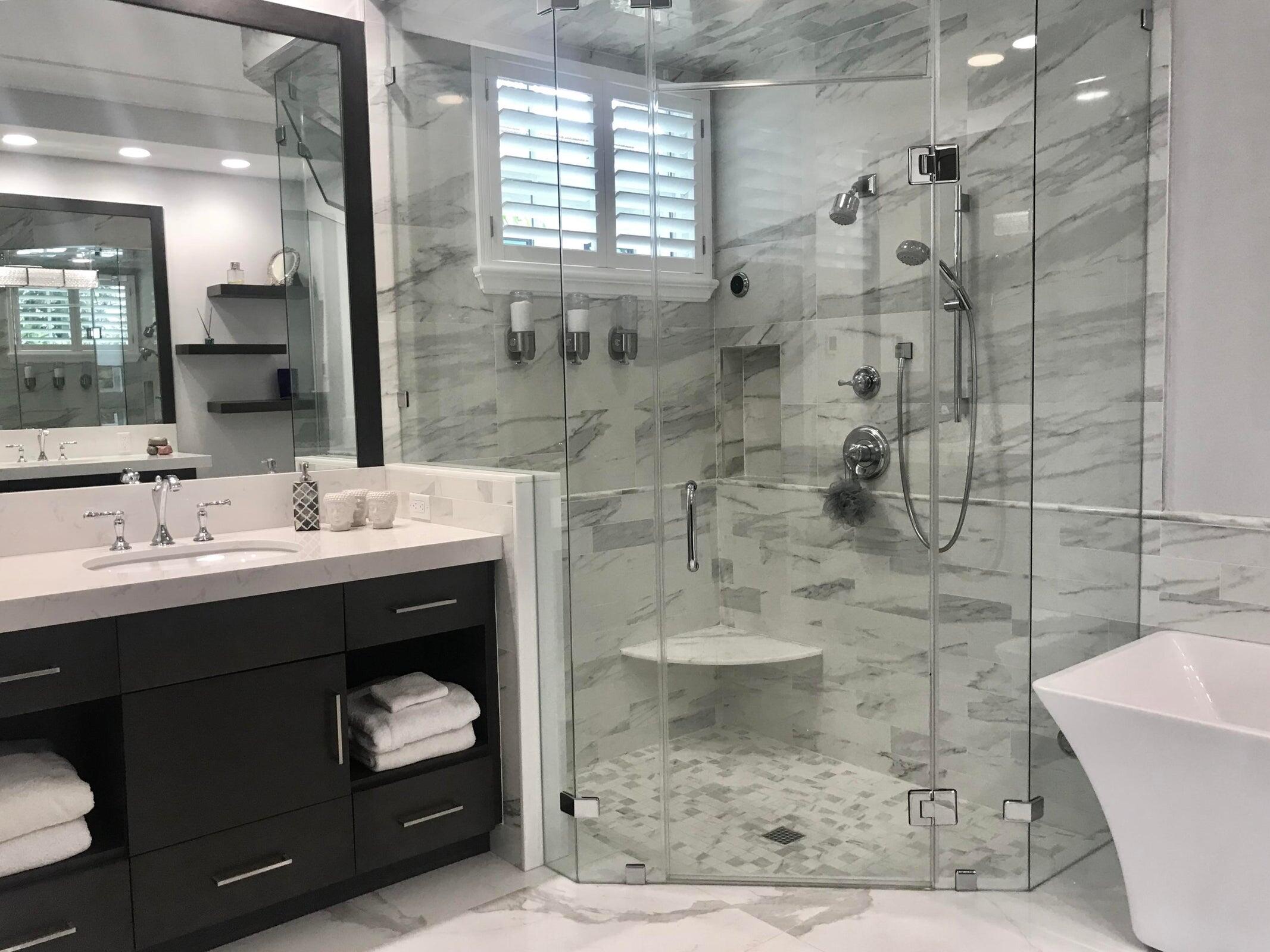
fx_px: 1027
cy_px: 476
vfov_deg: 49.7
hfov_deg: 63.4
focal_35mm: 28
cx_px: 635
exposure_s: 1/30
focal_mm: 3.99
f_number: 1.8
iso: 25
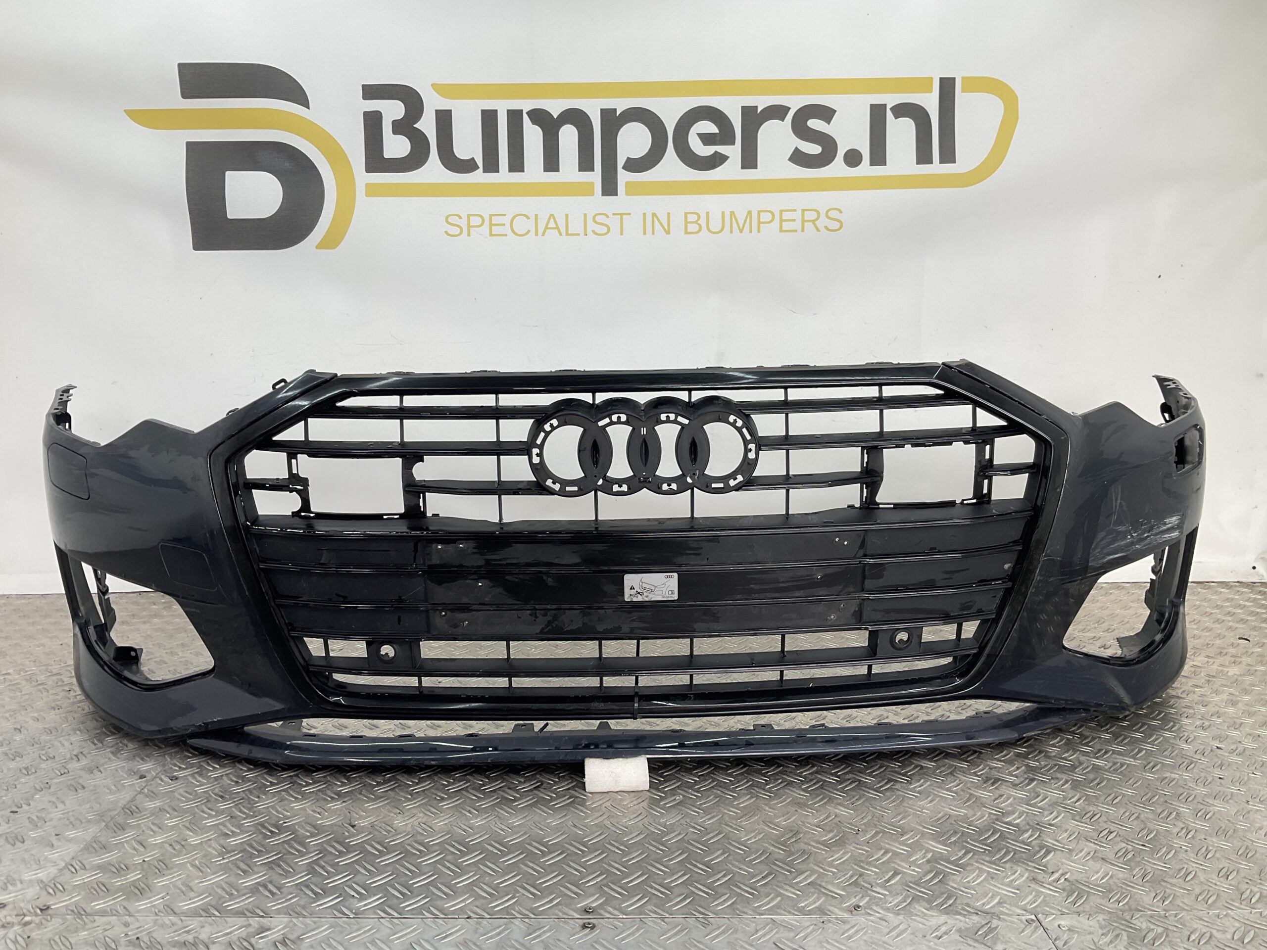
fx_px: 1061
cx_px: 634
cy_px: 475
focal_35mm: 29
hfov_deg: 61.7
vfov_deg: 48.2
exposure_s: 1/127
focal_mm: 3
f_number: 1.8
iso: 16
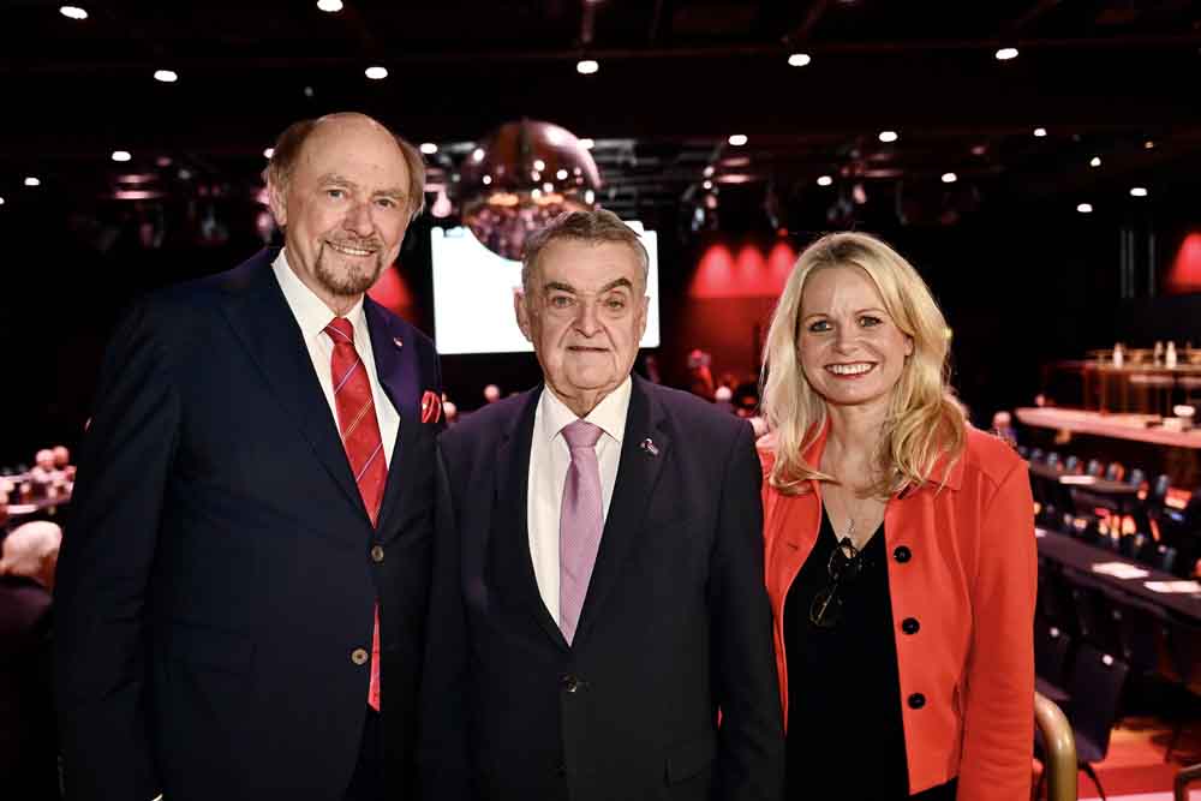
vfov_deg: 41.1
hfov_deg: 58.7
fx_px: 1068
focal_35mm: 32
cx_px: 600
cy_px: 400
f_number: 2.8
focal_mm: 32
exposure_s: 1/125
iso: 1100
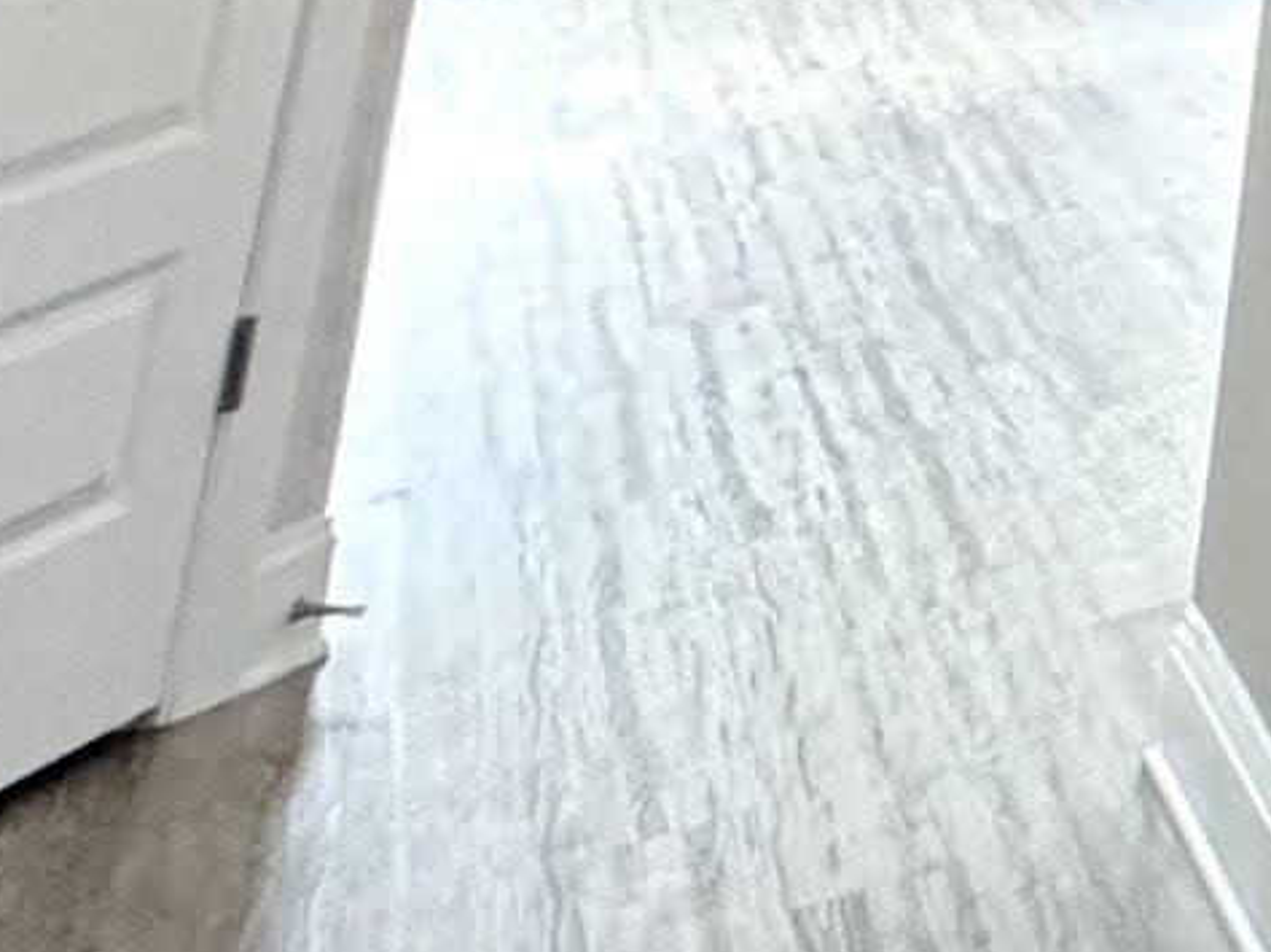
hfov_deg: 13.8
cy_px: -2038
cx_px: 3184
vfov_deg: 10.4
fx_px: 3339
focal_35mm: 91
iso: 200
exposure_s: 1/120
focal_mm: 2.22
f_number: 2.2
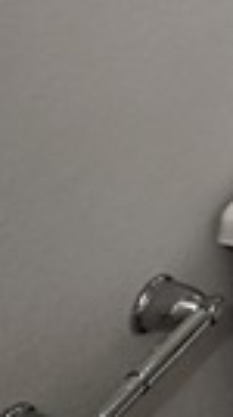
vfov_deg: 21.3
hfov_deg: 10.4
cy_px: -296
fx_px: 805
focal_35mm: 73
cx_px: 739
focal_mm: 2.22
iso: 320
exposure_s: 1/60
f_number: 2.2
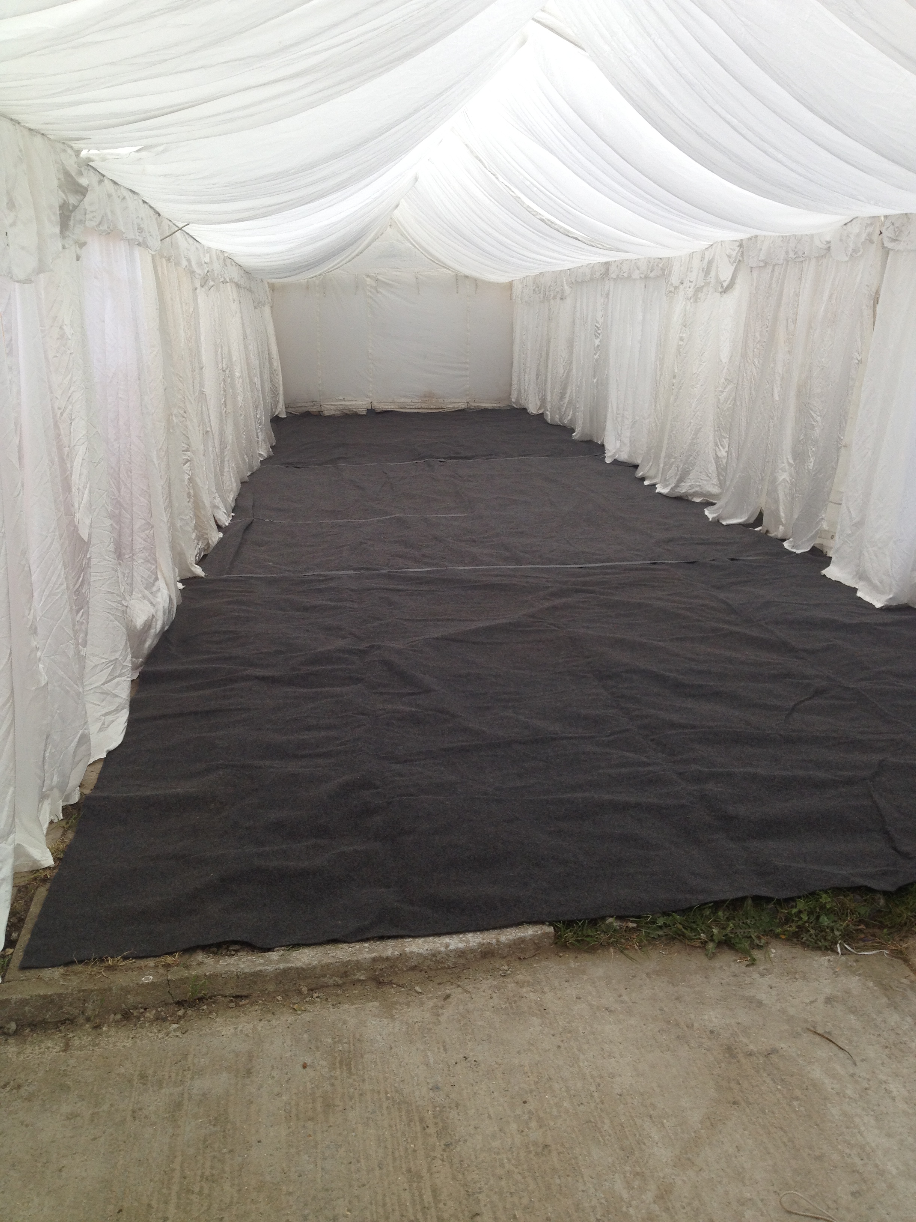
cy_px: 611
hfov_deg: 40.7
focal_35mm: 35
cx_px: 458
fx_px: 1235
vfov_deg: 52.6
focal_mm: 4.28
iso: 50
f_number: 2.4
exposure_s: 1/241
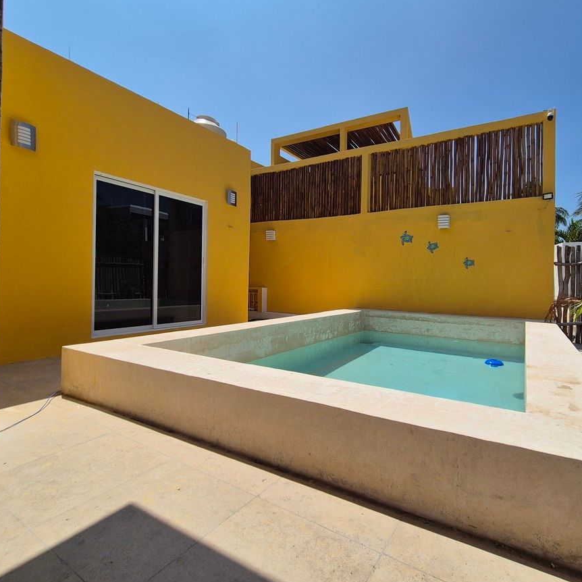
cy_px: 291
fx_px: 304
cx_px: 332
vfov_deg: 87.4
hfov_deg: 86.9
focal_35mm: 16
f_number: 2.2
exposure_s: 1/4240
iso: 50
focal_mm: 2.2
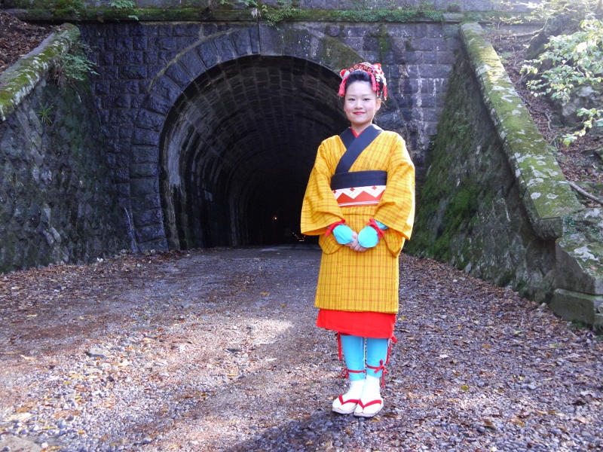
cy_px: 226
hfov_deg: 60.0
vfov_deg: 46.8
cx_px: 302
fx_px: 523
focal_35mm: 30
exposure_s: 1/100
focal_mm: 15
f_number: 5
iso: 800
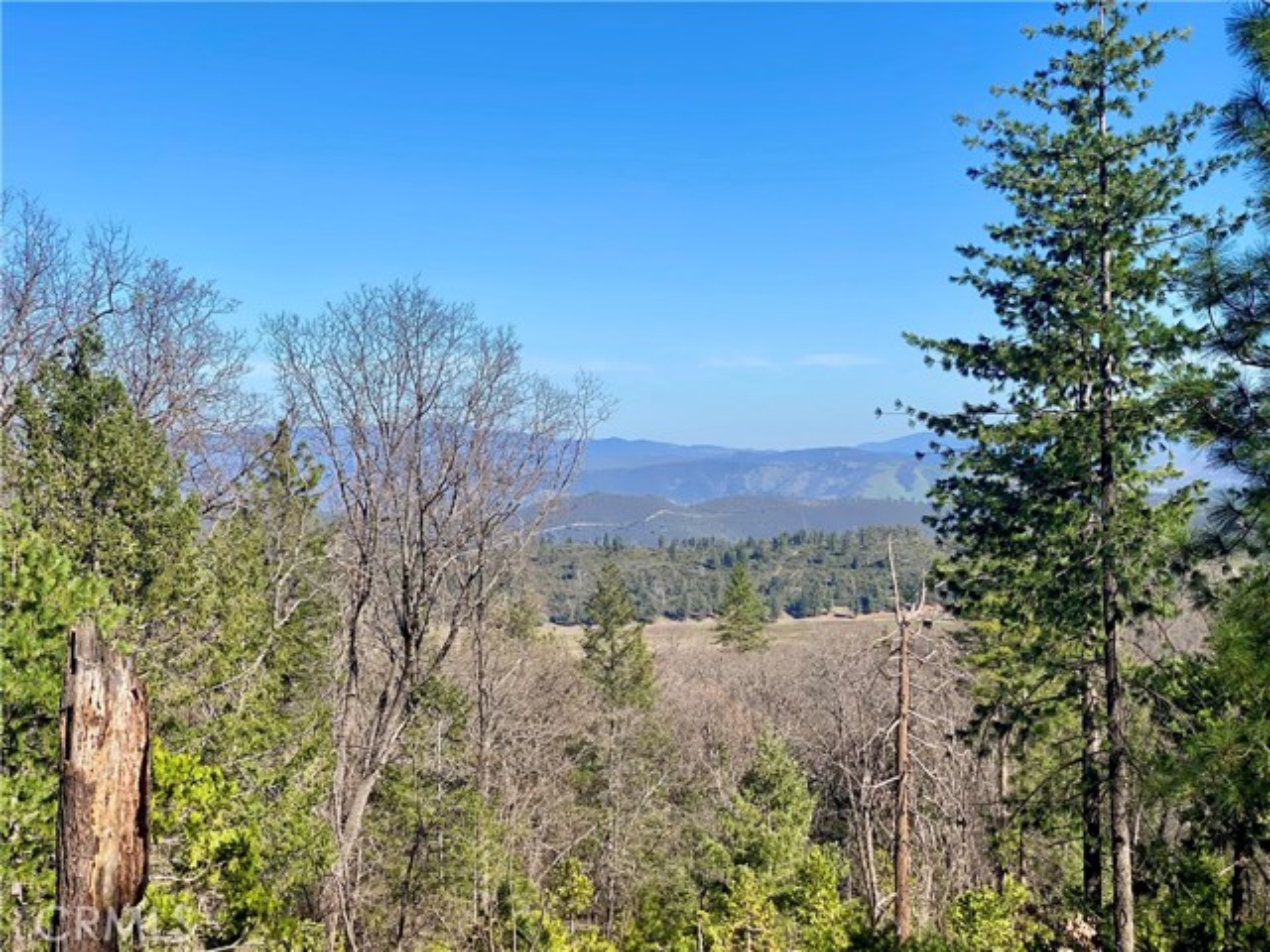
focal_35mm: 52
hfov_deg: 36.8
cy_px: 476
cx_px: 635
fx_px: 1908
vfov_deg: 28.0
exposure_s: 1/1332
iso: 20
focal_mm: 6
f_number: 2
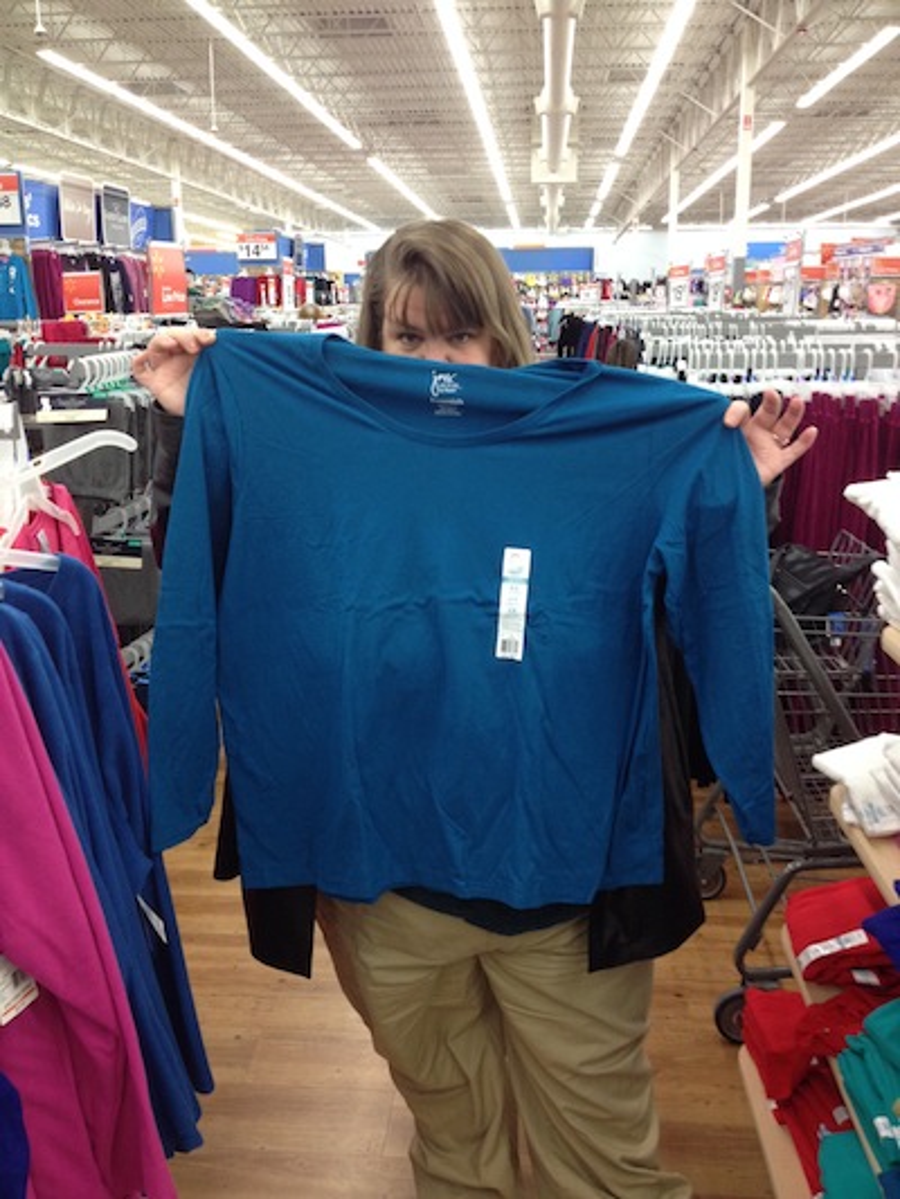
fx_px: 1213
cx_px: 450
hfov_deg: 40.7
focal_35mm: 35
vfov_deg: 52.6
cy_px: 600
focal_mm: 4.28
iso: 125
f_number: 2.4
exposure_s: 1/20
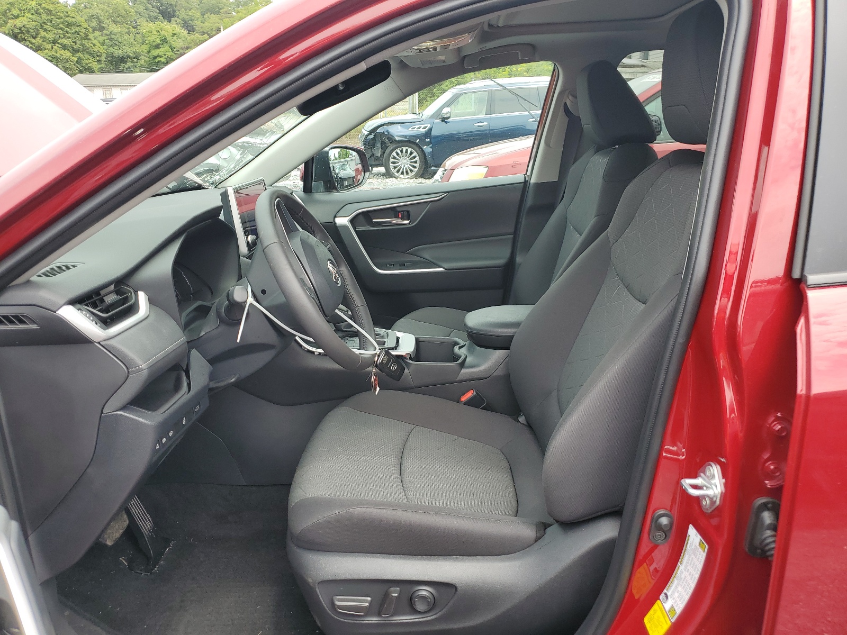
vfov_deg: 53.1
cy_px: 318
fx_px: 636
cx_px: 424
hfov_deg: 67.3
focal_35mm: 26
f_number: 1.5
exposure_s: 1/556
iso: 50
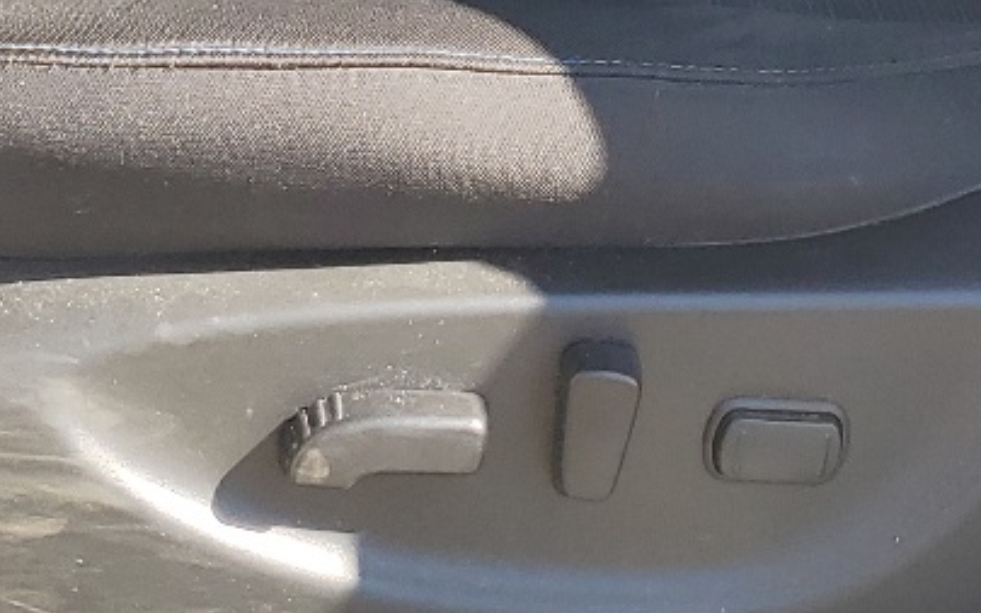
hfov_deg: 19.1
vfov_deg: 10.6
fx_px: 2914
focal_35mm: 109
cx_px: 390
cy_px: -756
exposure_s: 1/526
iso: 50
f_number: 1.5
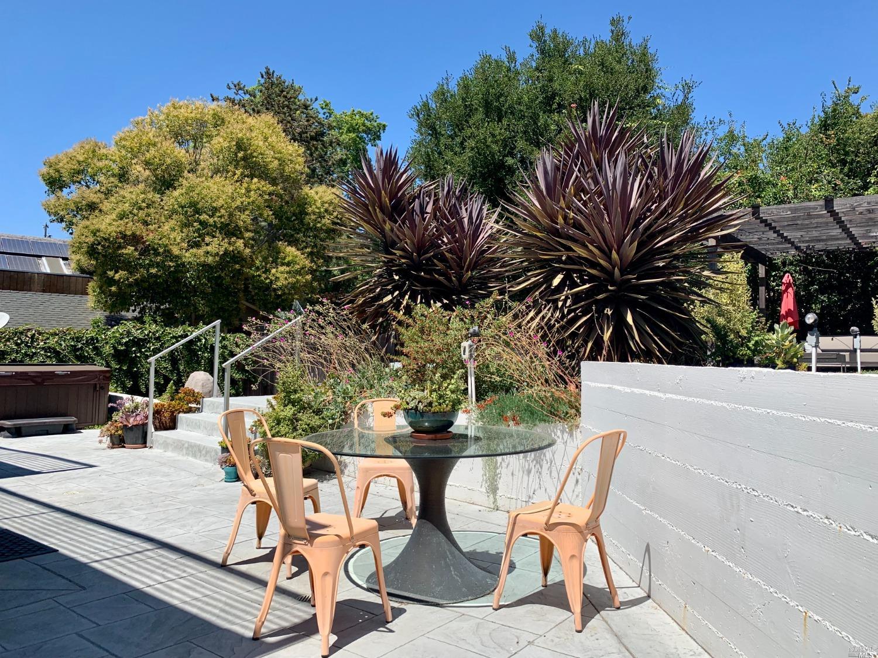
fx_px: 659
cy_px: 329
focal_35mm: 26
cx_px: 439
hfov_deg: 67.3
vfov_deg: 53.1
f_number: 1.8
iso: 25
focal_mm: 4.25
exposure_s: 1/2755
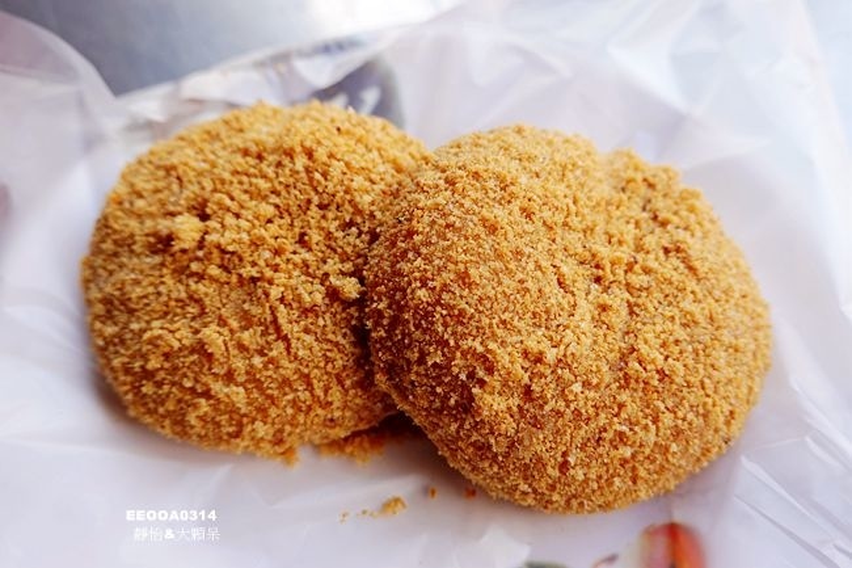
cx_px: 426
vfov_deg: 39.9
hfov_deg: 57.2
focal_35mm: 33
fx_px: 781
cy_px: 284
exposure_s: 1/100
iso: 125
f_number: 3.5
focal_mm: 12.25
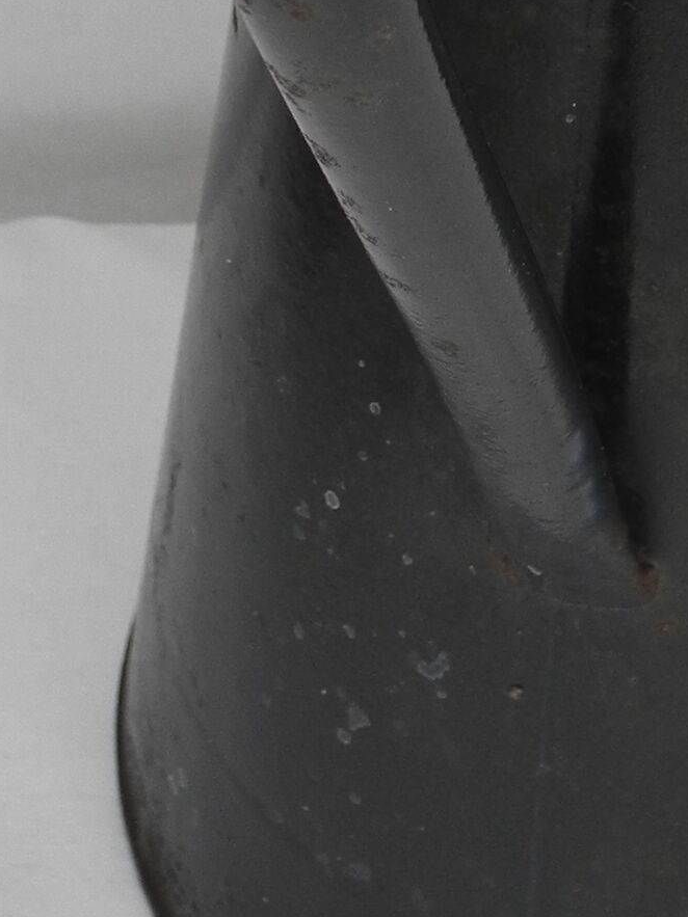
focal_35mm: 124
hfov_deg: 11.8
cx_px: 703
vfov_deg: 14.8
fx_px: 3287
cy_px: -428
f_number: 2.8
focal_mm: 6.4
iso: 100
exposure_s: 1/83.6
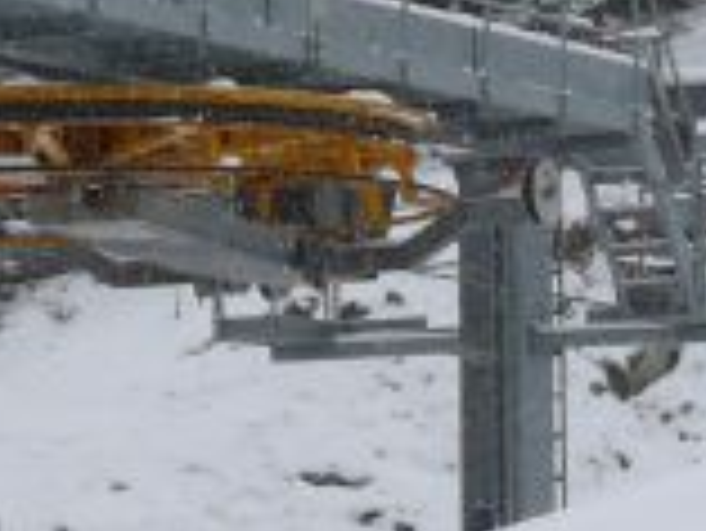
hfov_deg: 8.6
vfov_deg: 6.5
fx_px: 4674
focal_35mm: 229
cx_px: -76
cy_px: 122
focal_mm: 9.5
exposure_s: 1/250
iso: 100
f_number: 5.6
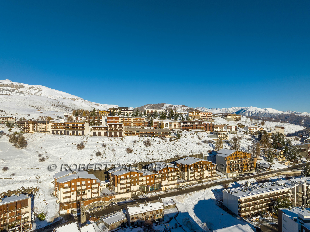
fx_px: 215
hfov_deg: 71.6
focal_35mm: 24
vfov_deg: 56.8
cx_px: 155
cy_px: 116
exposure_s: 1/320
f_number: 11
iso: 100
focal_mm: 12.3
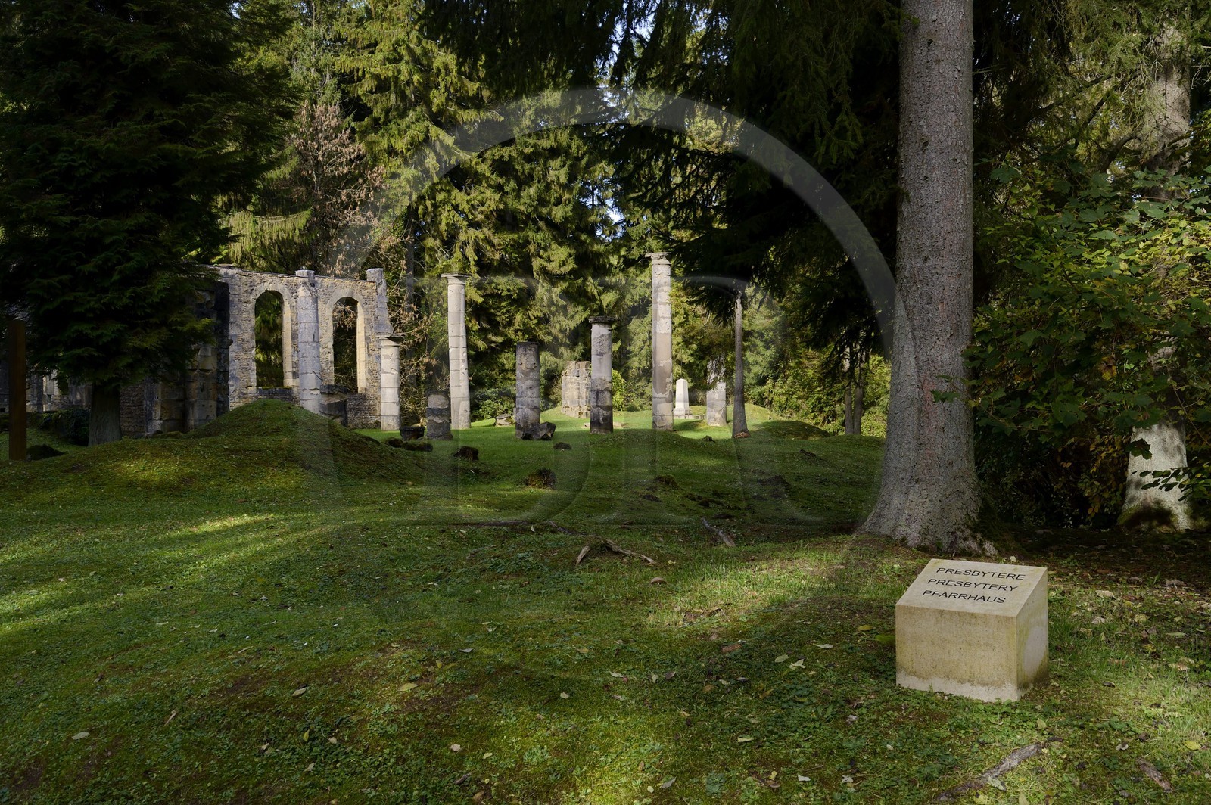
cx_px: 606
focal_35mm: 35
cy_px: 402
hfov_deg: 54.5
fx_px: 1176
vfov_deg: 37.8
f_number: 11
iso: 400
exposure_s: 1/200
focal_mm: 35
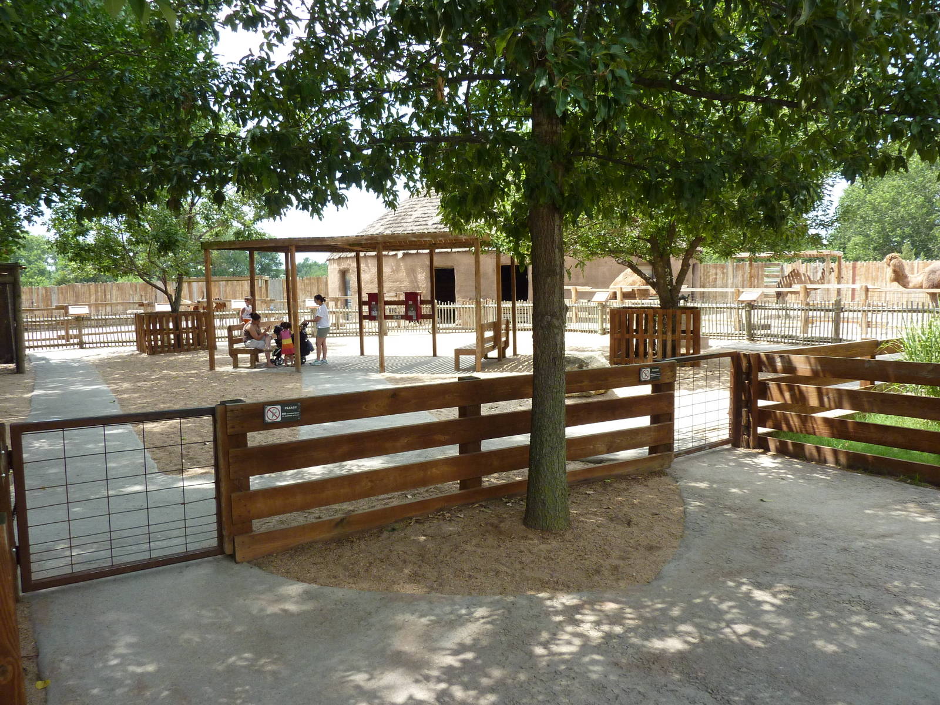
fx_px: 679
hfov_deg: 69.4
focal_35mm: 25
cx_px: 470
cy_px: 352
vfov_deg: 54.9
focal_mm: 4.1
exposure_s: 1/500
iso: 160
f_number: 3.3
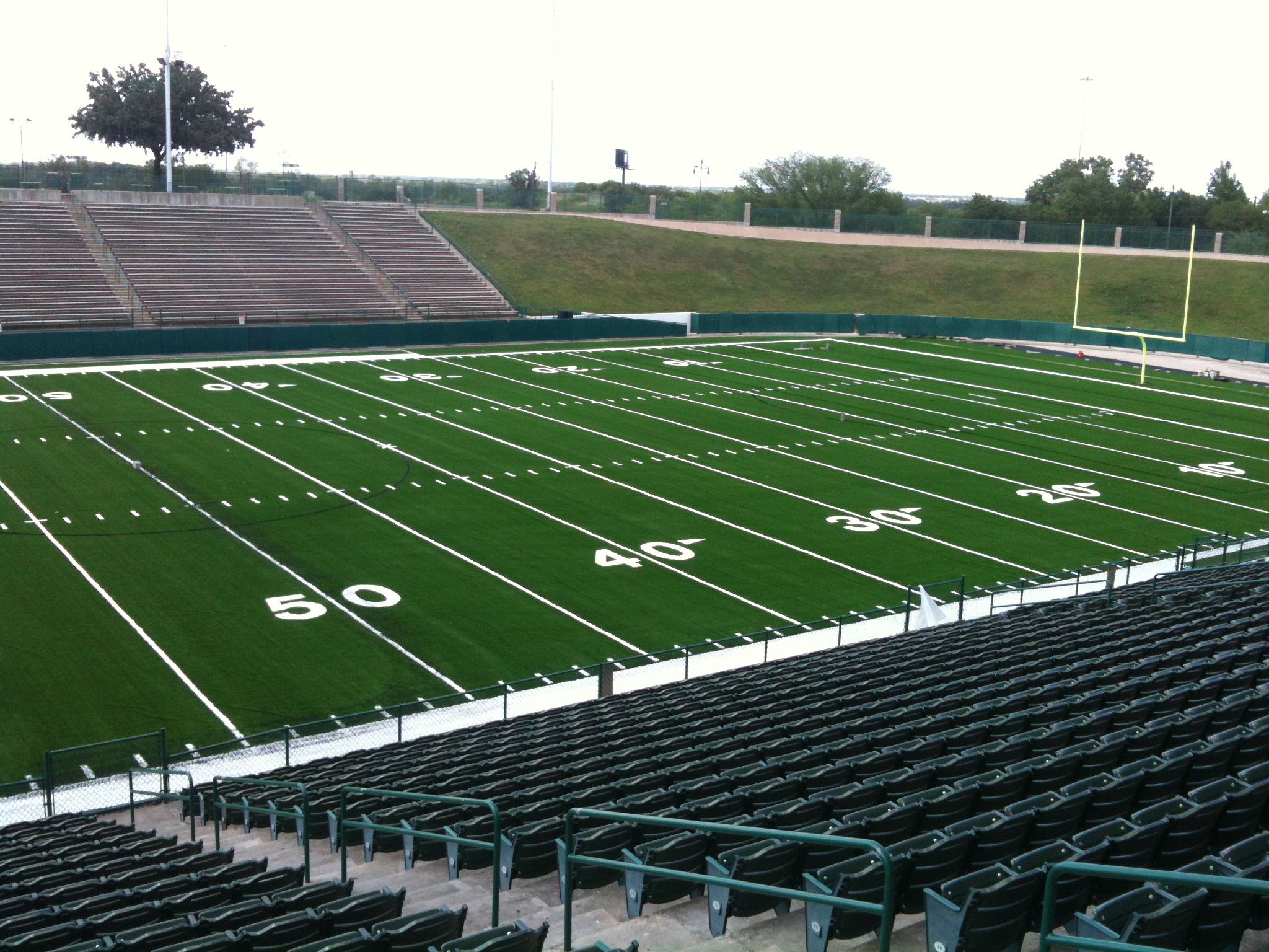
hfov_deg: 52.6
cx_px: 634
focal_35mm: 35
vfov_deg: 40.7
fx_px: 1283
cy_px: 476
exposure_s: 1/406
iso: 64
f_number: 2.8
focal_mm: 3.85
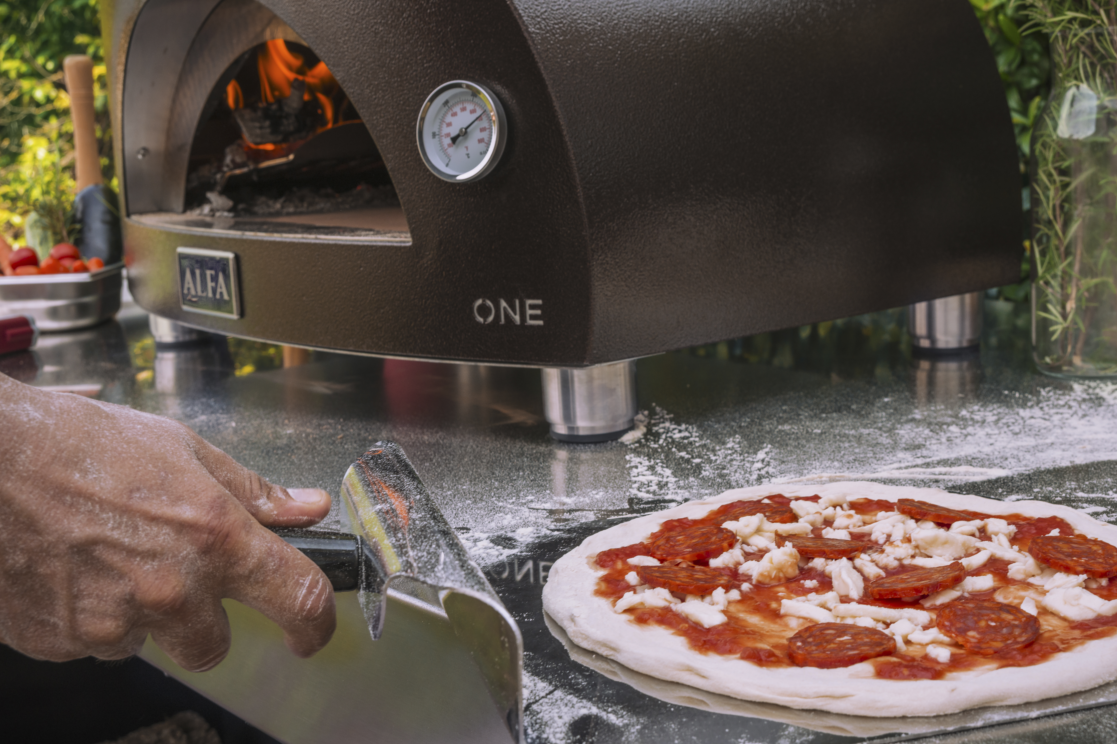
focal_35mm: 47
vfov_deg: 28.6
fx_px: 1458
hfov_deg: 41.9
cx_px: 608
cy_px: 347
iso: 500
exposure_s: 1/160
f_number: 10
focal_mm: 40
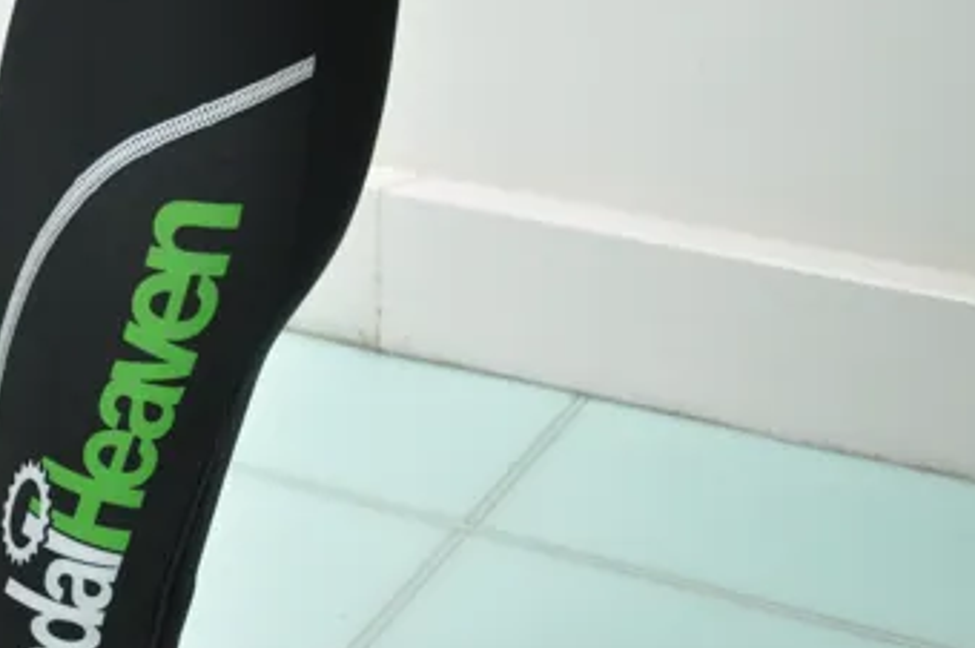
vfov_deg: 12.0
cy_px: 110
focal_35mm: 113
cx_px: 14
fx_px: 3057
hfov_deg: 17.7
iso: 200
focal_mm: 32
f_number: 4.2
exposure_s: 1/25
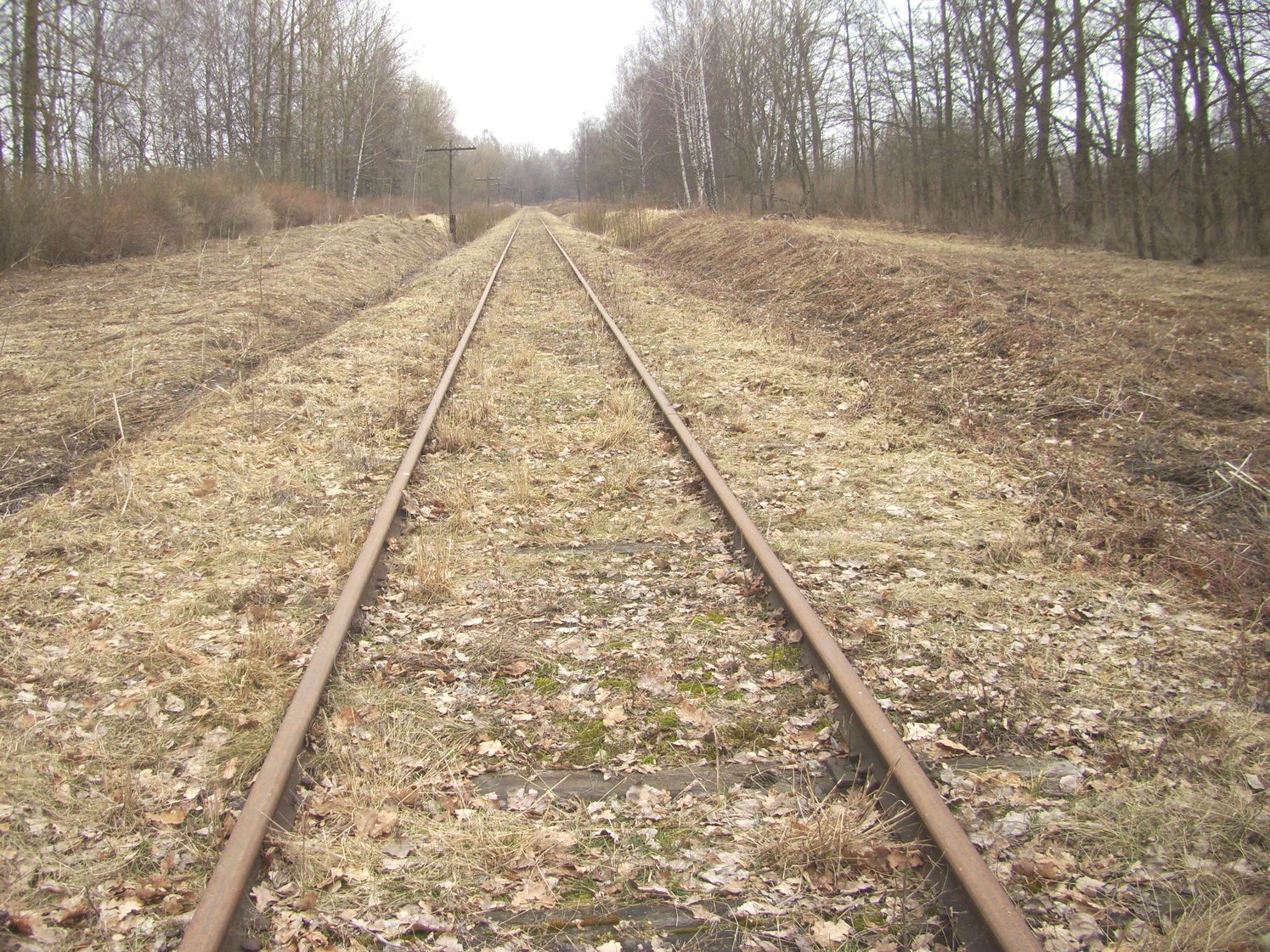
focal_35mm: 34
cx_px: 635
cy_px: 476
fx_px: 1247
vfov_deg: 41.8
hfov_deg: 54.0
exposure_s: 1/80
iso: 80
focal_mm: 5.7
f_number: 2.9
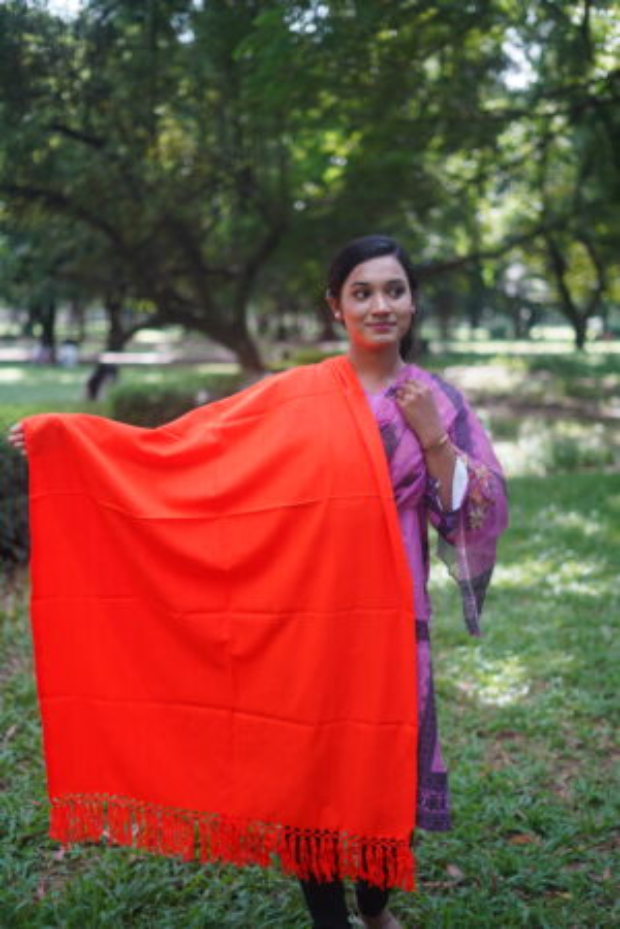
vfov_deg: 39.6
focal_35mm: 50
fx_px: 1292
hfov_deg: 27.0
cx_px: 310
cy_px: 464
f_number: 1.8
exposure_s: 1/320
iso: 500
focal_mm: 50
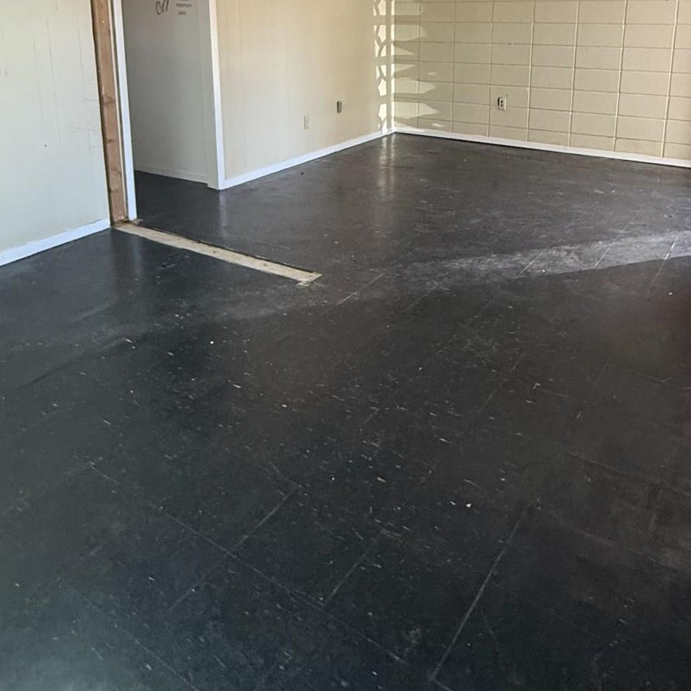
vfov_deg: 51.3
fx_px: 678
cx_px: 340
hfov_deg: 54.0
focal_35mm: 30
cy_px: 156
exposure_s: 1/60
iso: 250
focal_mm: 2.22
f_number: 2.2
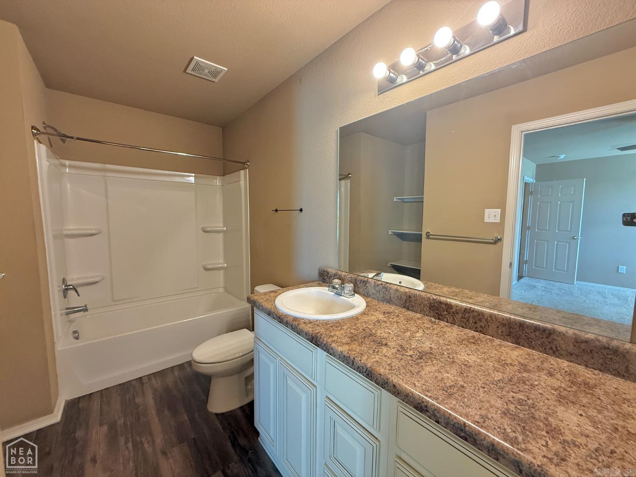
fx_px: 257
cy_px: 238
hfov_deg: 102.1
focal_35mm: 14
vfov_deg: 85.7
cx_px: 318
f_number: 2.2
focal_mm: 2.22
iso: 320
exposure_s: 1/60
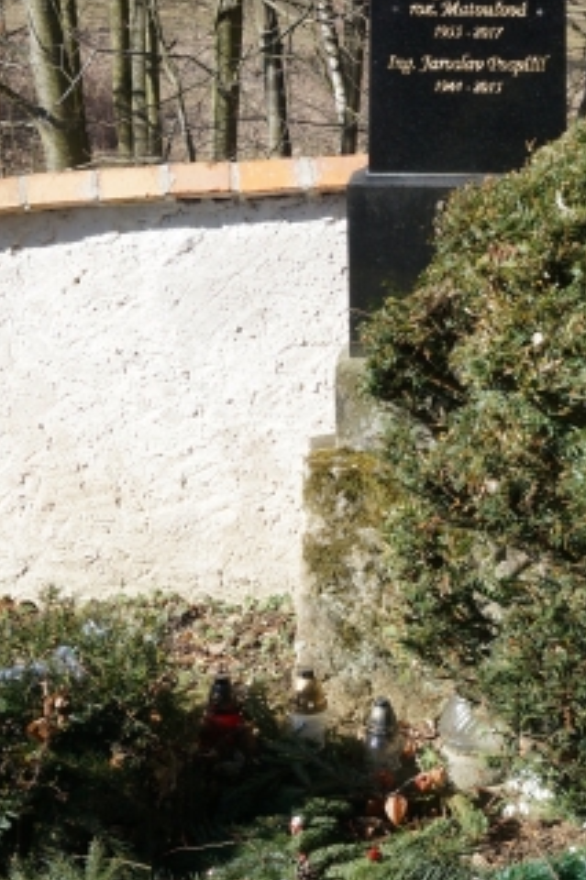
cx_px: 547
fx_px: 2200
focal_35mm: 90
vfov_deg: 22.4
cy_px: 649
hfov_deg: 15.0
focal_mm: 24
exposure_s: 1/125
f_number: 8
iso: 100
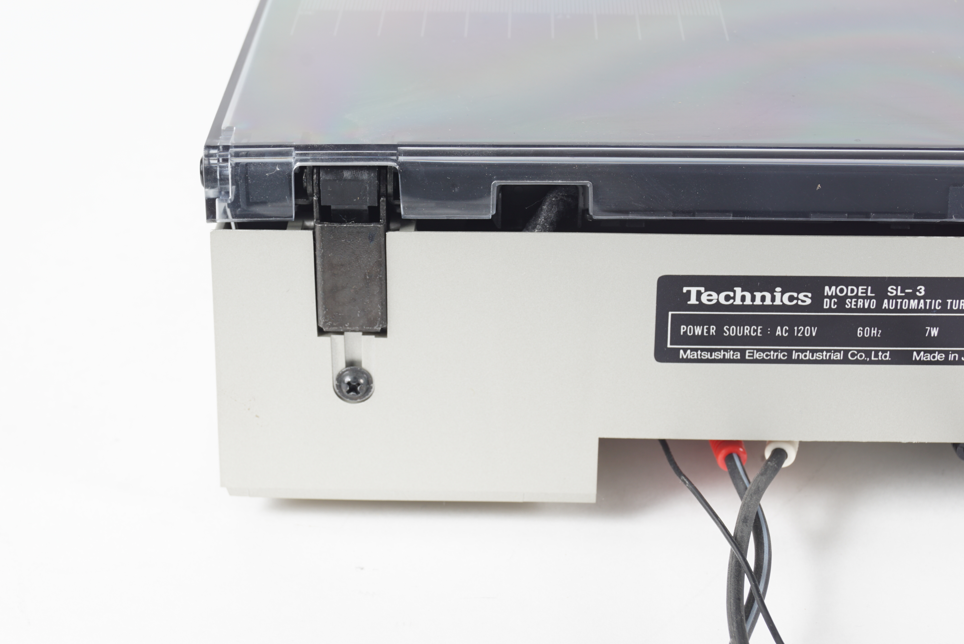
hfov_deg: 27.0
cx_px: 482
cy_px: 322
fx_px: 2009
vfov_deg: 18.2
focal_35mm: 75
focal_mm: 50
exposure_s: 1/125
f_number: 13
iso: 100
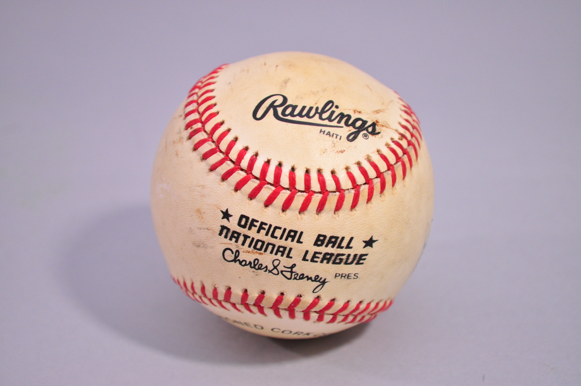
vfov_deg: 16.5
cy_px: 193
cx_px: 290
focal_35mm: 82
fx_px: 1330
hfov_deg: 24.6
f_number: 5.6
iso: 1000
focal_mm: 55
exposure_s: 1/80
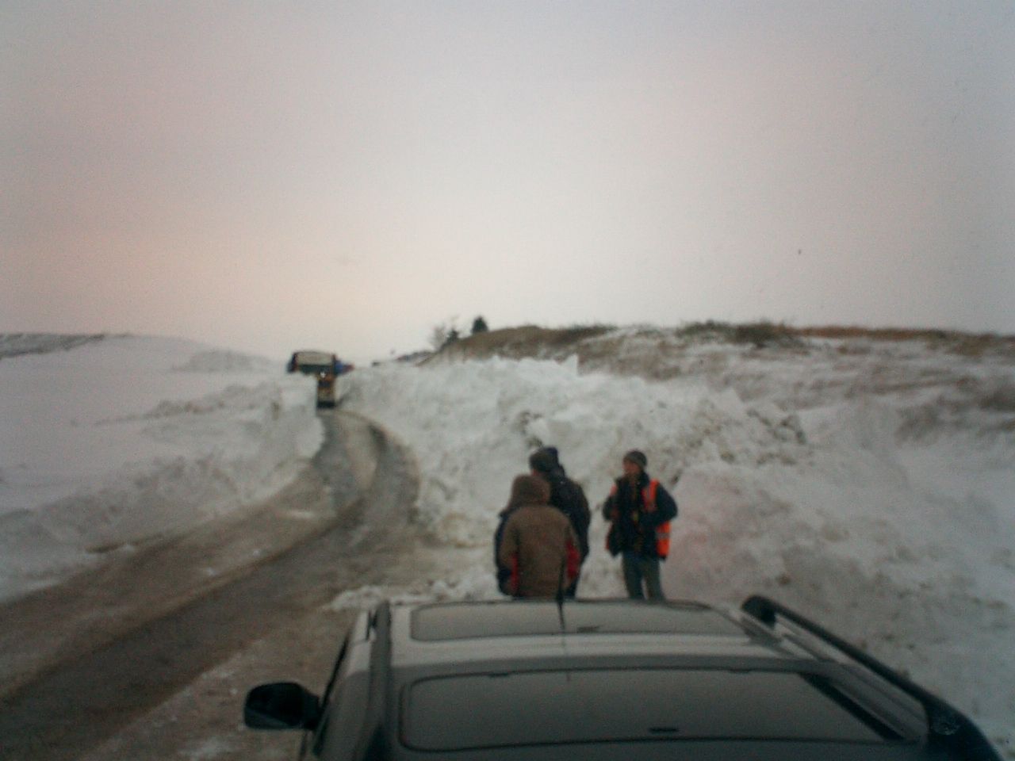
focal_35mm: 37
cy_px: 380
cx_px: 508
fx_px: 1085
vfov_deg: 38.7
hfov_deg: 50.1
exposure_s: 1/200
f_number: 3.5
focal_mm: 5.6
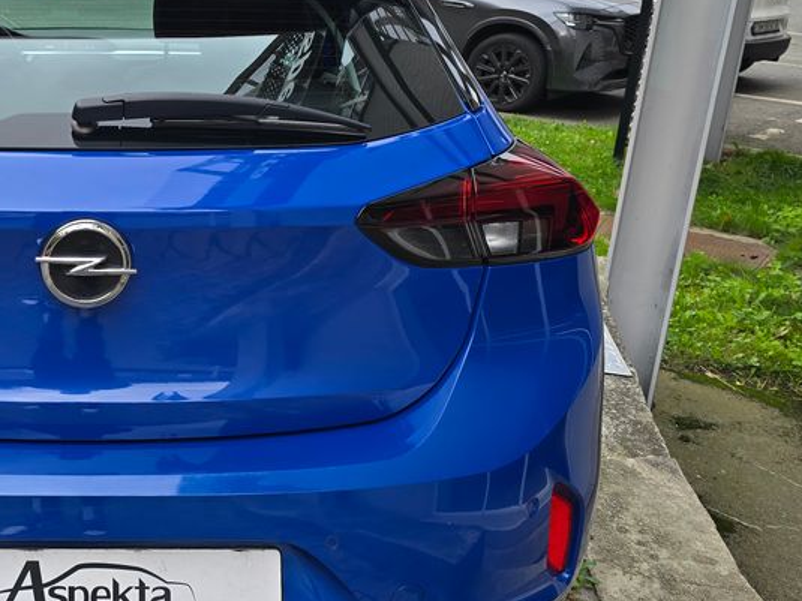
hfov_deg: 39.4
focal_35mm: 44
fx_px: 1019
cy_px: 244
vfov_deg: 32.8
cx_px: 60
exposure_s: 1/180
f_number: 1.7
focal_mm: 6.3
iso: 16
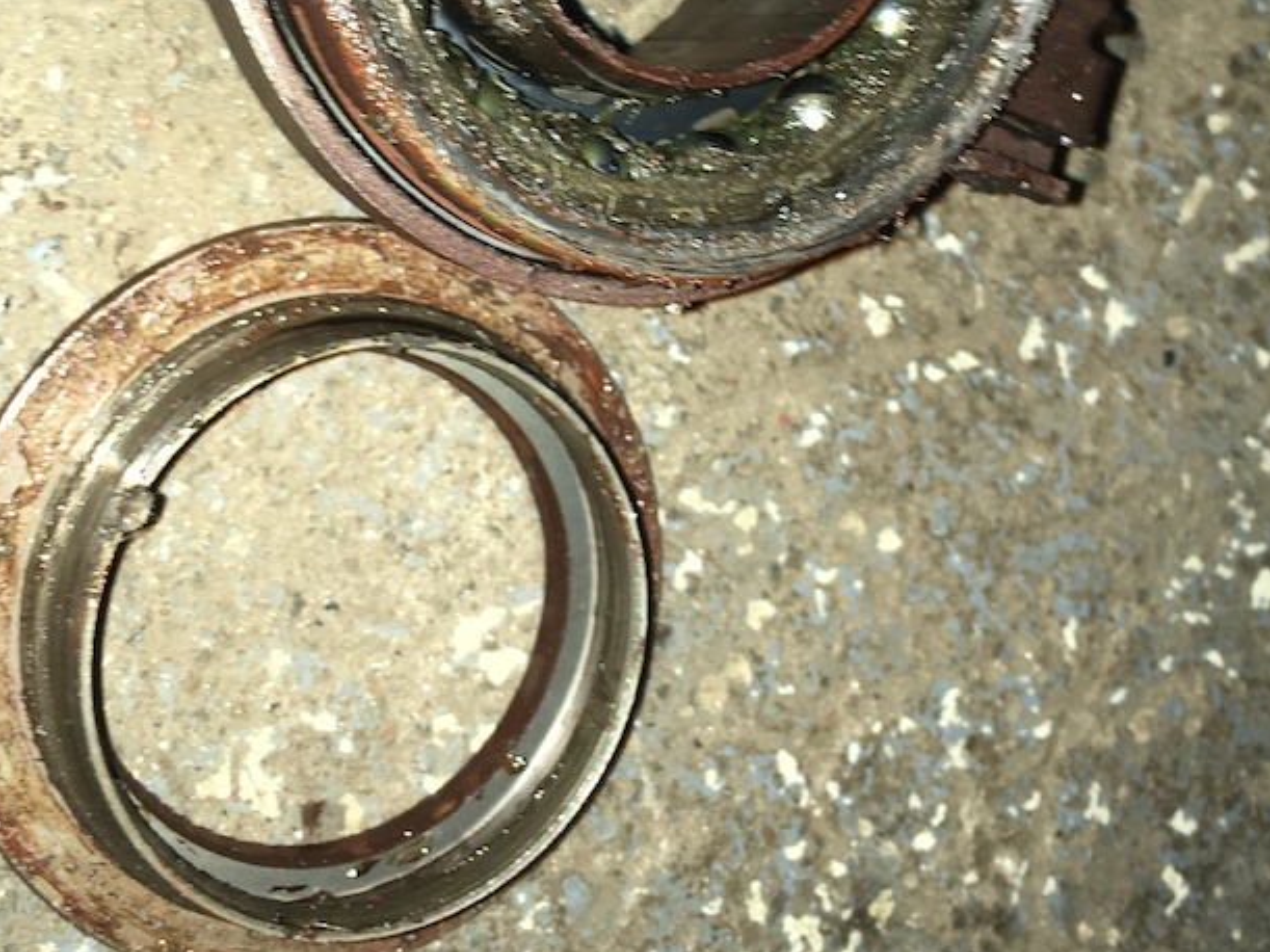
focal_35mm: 57
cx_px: 563
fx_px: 2091
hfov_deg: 33.8
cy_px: 81
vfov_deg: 24.8
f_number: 2.2
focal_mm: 4.15
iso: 25
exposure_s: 1/31
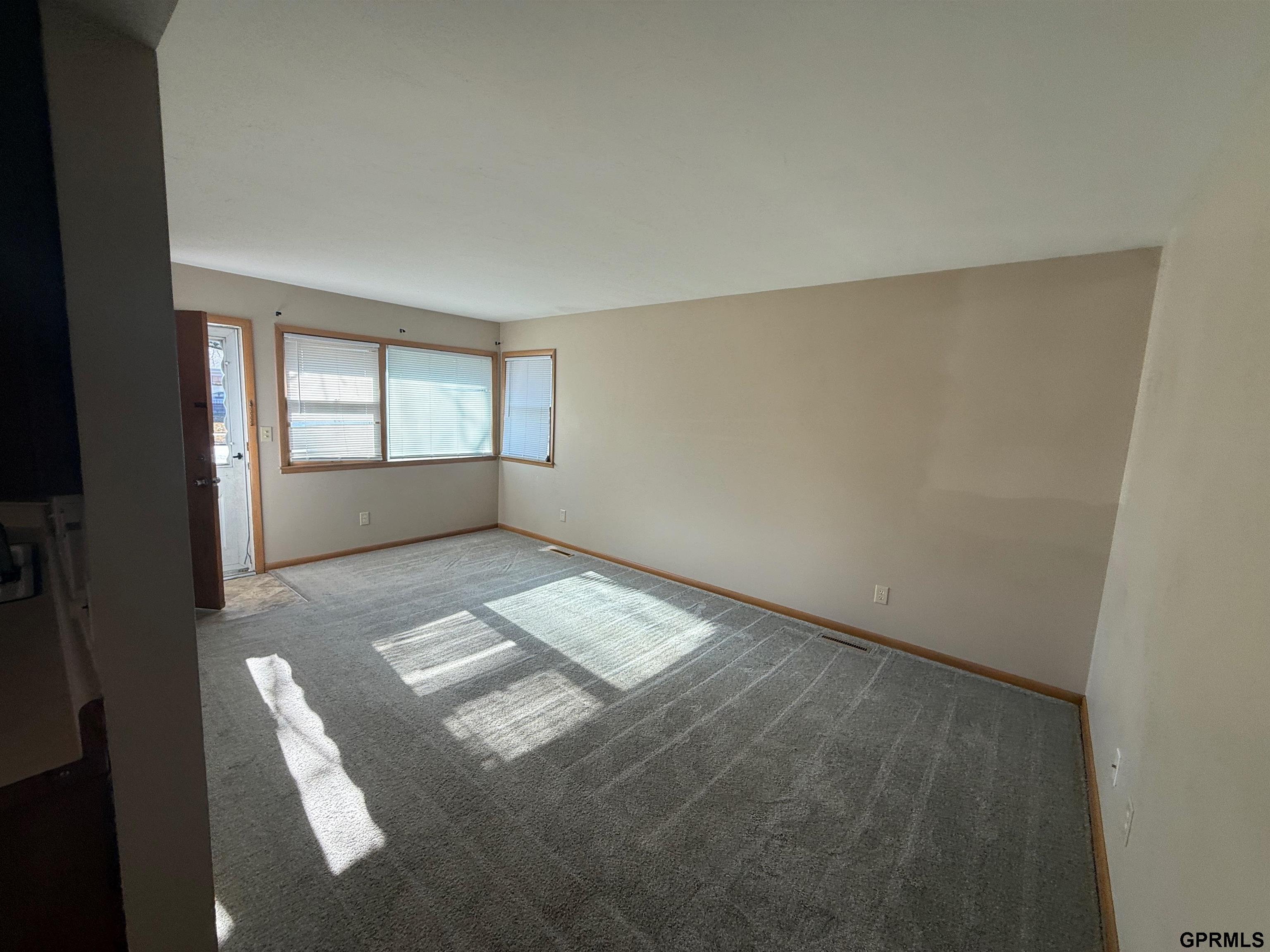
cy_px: 476
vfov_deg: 85.7
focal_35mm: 14
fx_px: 514
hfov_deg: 102.1
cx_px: 635
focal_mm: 2.22
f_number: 2.2
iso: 50
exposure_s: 1/139
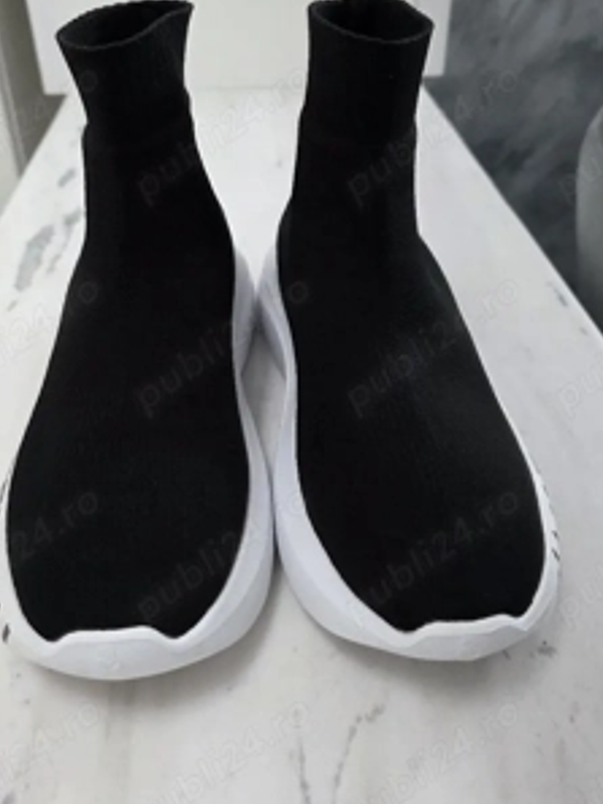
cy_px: 376
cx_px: 276
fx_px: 719
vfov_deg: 58.3
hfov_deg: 45.4
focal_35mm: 31
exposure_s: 1/101
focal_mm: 6.3
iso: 500
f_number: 1.7
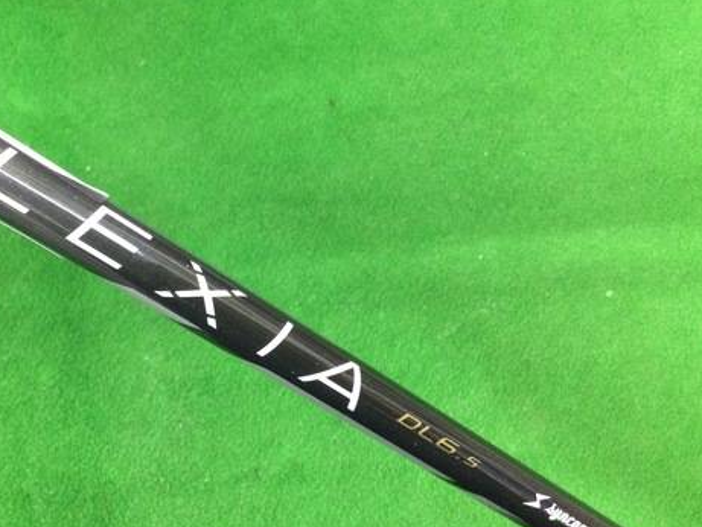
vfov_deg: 33.6
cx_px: 253
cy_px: 274
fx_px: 872
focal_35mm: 43
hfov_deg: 43.4
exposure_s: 1/24
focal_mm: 3.3
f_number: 2.4
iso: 200
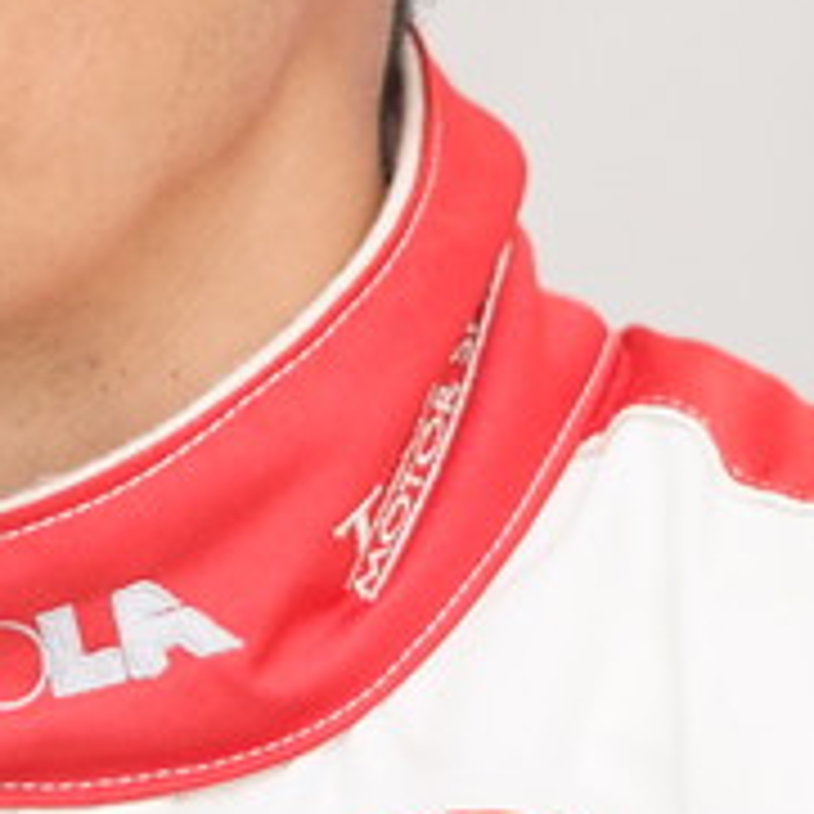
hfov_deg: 1.9
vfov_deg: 1.9
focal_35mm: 915
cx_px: -198
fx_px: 24343
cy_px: 13
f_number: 2.8
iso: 320
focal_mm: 180
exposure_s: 1/125
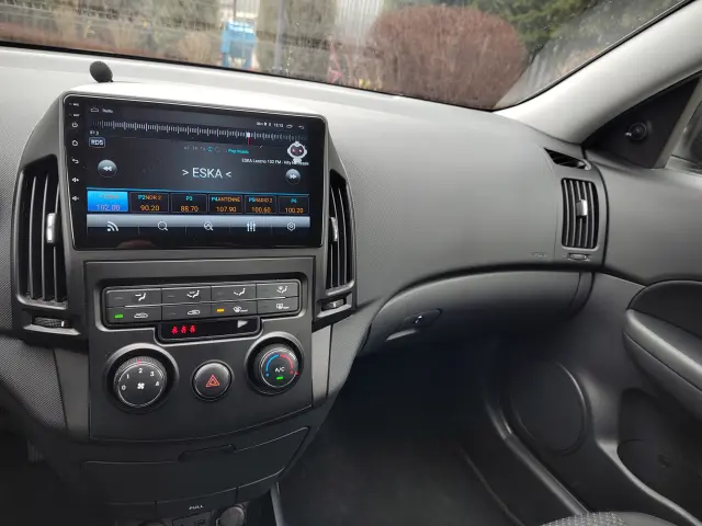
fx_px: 466
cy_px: 263
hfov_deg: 73.9
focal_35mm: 23
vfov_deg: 58.9
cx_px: 351
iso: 137
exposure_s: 1/50
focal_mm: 5.56
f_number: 1.8
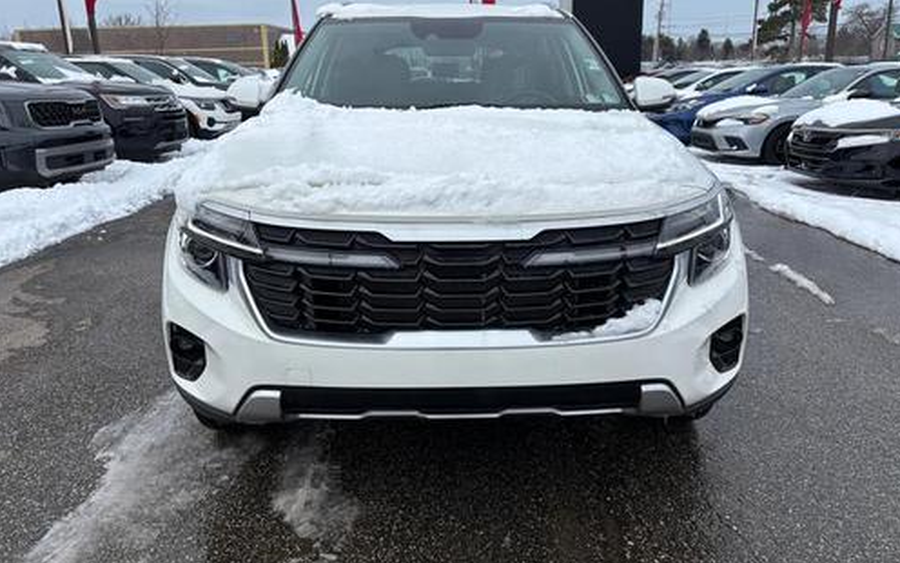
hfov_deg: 66.5
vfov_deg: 44.5
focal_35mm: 28
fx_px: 687
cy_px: 252
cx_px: 452
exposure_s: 1/5618
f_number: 1.6
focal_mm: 5.96
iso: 50
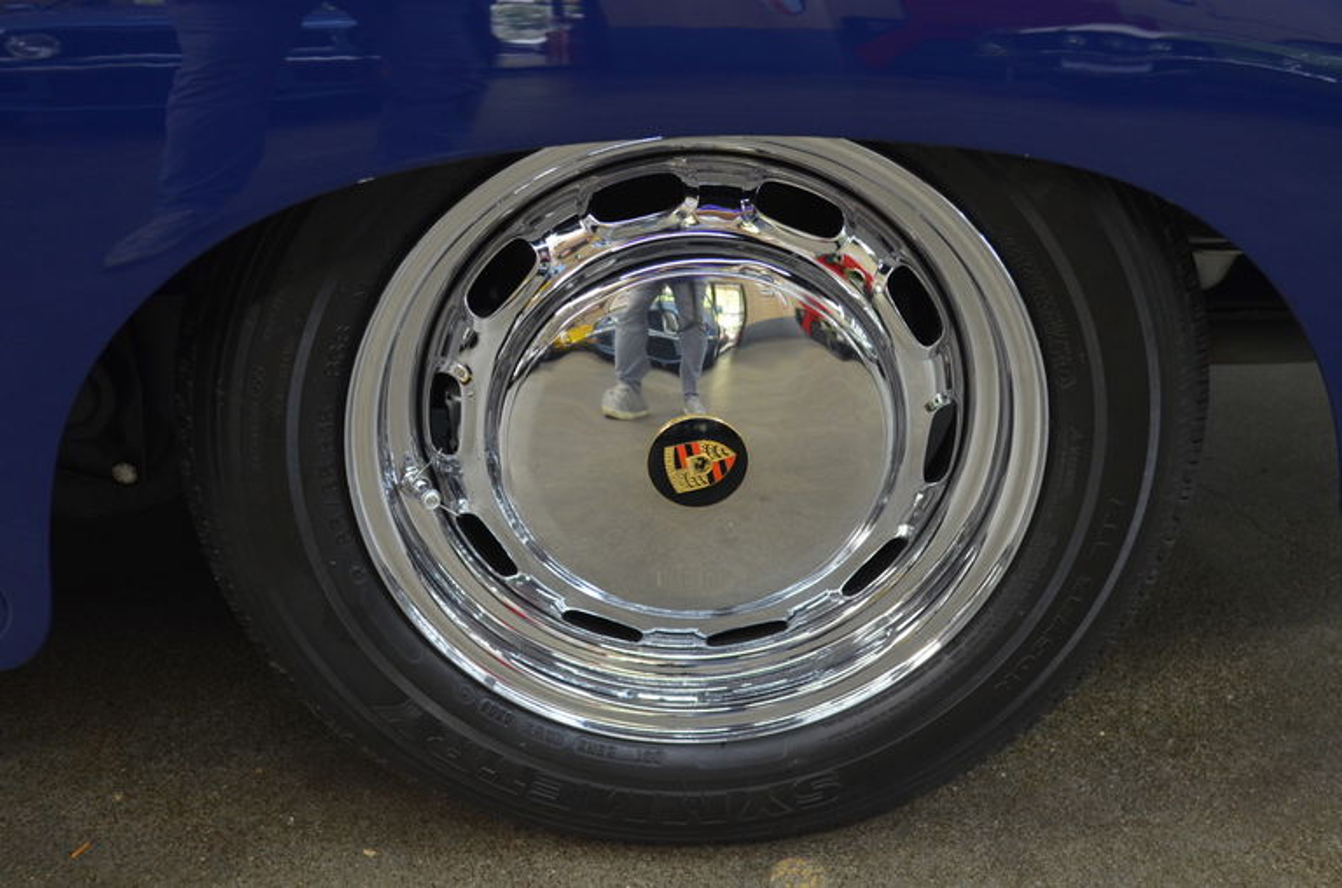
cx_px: 671
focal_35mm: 48
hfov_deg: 41.2
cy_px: 444
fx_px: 1785
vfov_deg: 27.9
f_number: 4.8
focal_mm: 32
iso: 900
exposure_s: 1/30
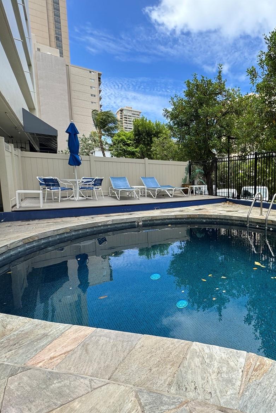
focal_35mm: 20
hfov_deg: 56.1
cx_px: 232
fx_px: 230
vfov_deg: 84.0
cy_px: 207
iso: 40
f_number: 2.2
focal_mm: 2.22
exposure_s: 1/456
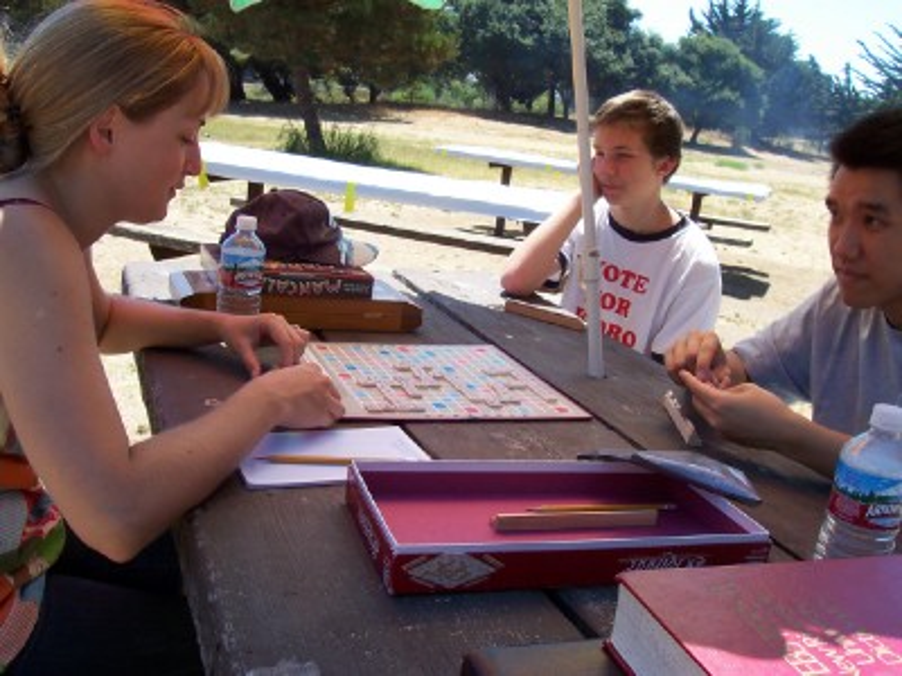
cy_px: 338
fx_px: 964
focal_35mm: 37
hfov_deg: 50.1
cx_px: 451
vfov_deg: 38.7
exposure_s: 1/250
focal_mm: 5.6
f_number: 5.6
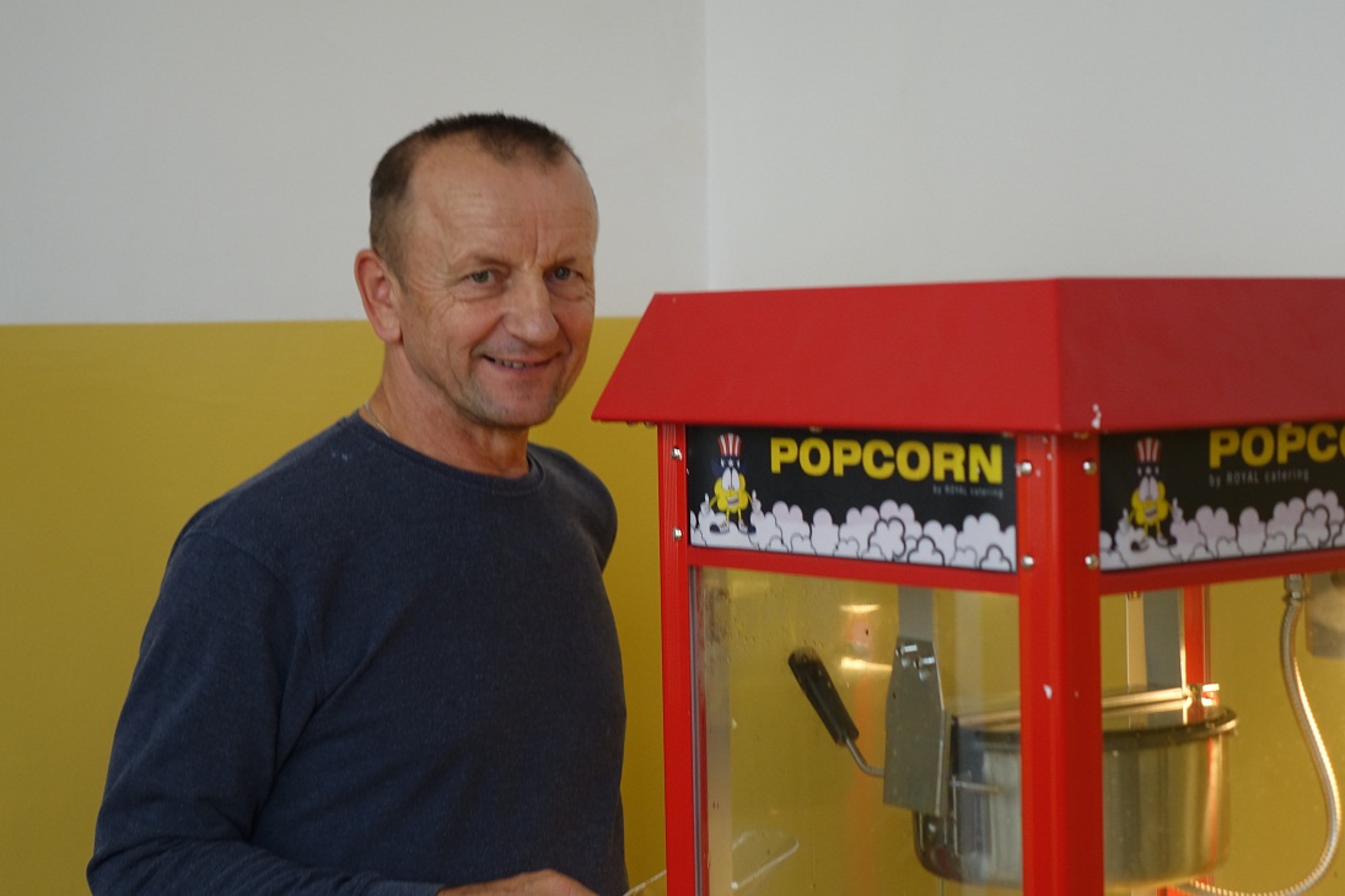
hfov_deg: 28.8
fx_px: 2615
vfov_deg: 19.5
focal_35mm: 70
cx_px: 672
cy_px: 448
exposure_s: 1/80
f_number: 2.8
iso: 400
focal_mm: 25.71
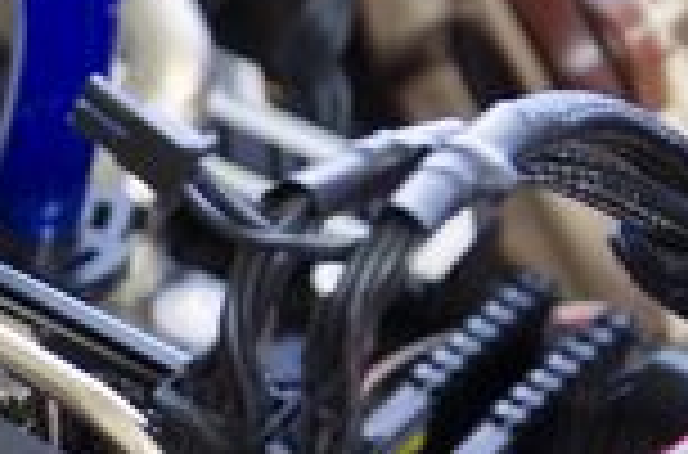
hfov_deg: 10.0
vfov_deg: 6.7
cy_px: 458
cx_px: -198
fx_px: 3868
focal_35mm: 203
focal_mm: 46
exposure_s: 1/13
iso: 800
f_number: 3.2
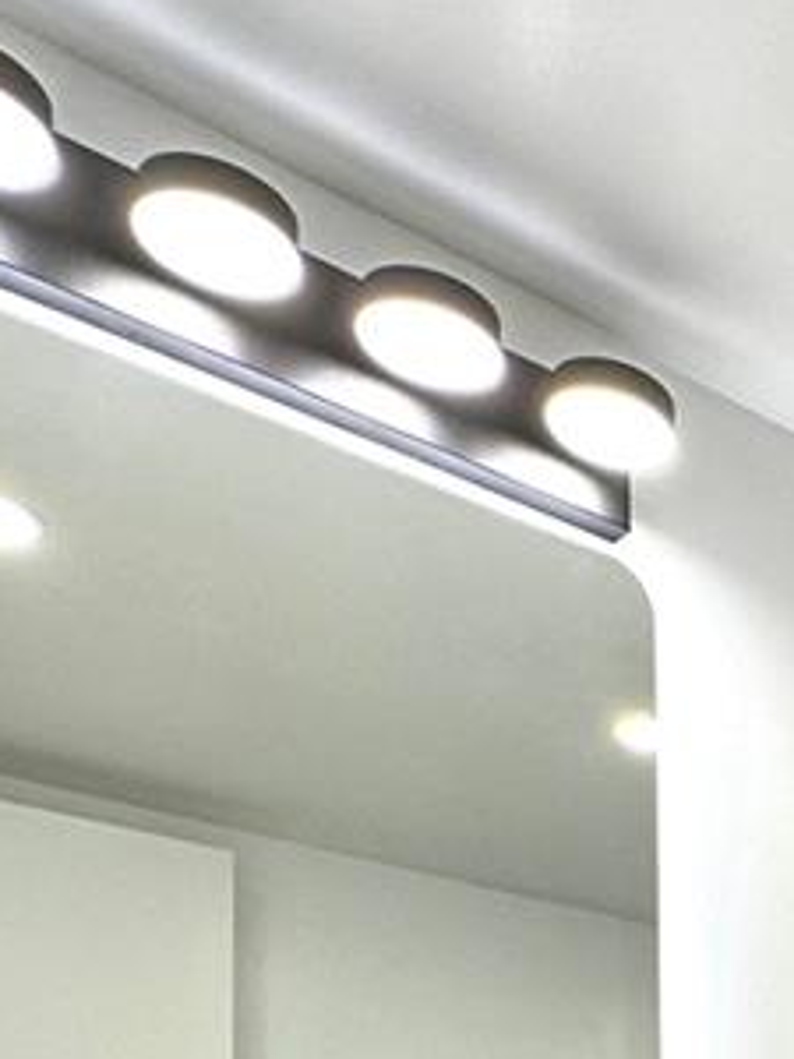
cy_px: 1401
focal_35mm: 56
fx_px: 1713
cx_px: 1263
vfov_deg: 28.0
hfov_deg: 21.1
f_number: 2.2
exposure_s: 1/120
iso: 100
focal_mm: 2.22
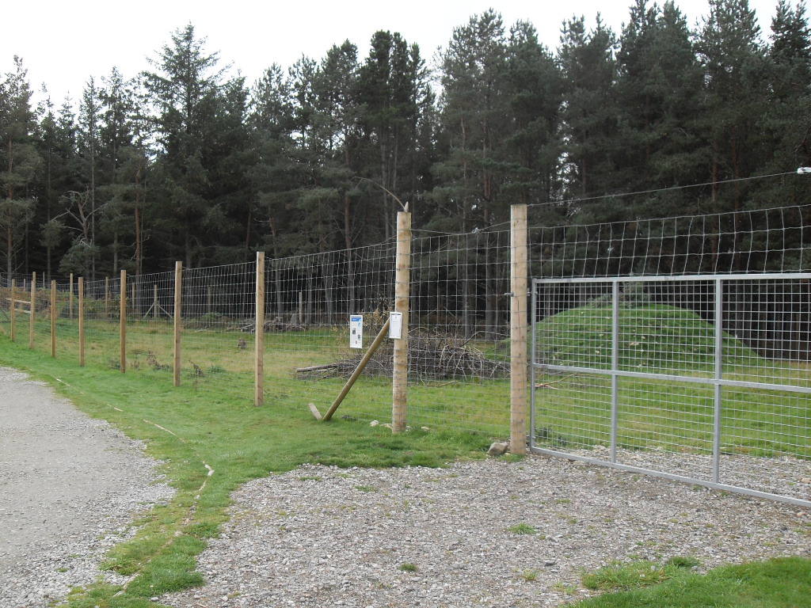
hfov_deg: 50.1
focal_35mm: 37
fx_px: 867
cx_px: 406
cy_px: 304
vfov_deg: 38.7
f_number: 2.8
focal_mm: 6.3
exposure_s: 1/250
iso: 80
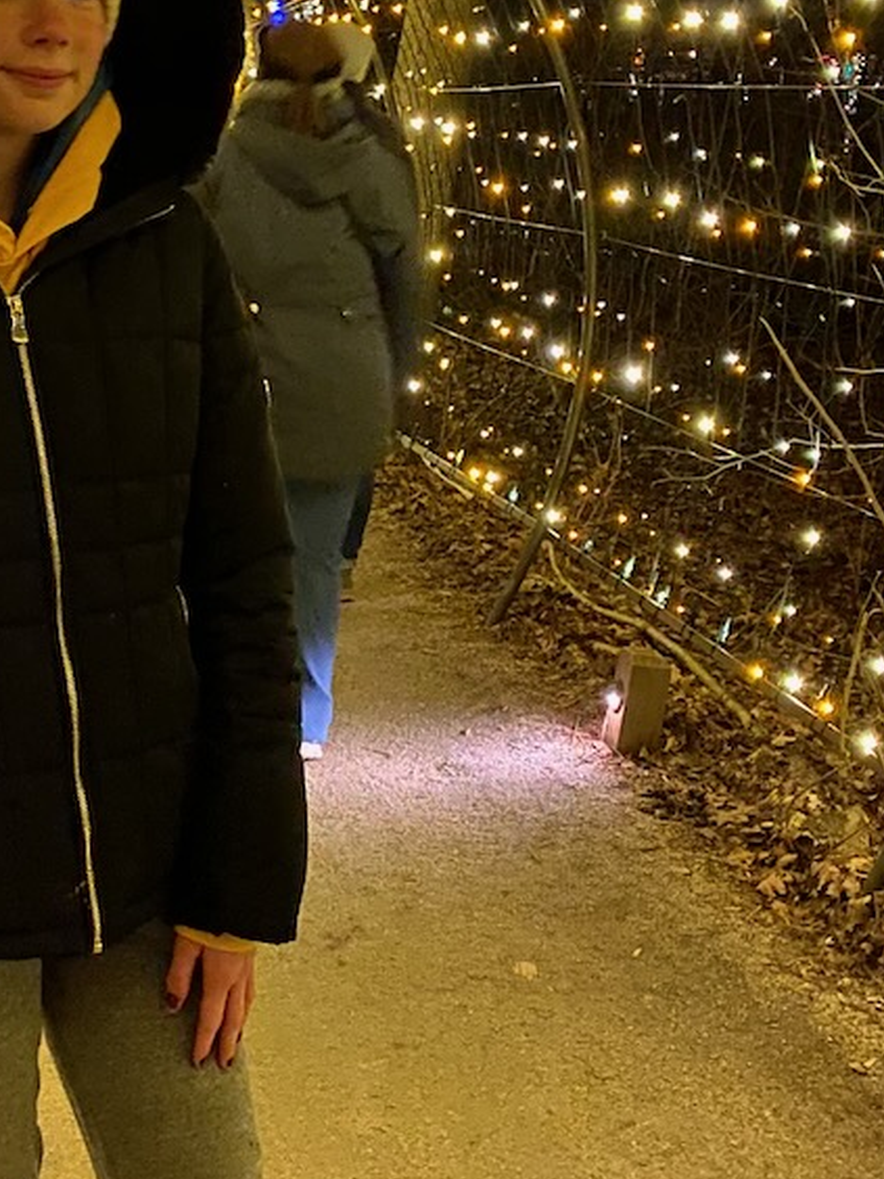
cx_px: 40
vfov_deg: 32.6
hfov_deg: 23.9
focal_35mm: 59
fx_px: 2009
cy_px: 491
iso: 800
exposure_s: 1/7
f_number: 1.8
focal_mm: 4.25
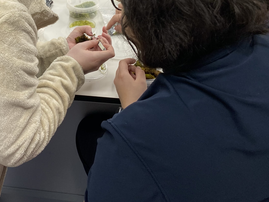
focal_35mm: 50
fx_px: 388
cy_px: 25
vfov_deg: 28.1
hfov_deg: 37.1
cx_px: 60
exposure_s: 1/100
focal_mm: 4.25
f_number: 1.8
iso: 100
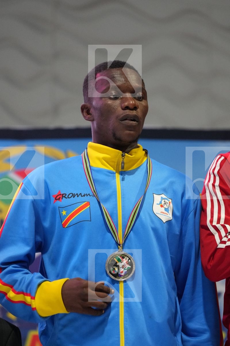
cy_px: 173
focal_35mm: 300
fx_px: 2875
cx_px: 115
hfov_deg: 4.6
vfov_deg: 6.9
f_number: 2.8
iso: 3200
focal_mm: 200
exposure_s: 1/250
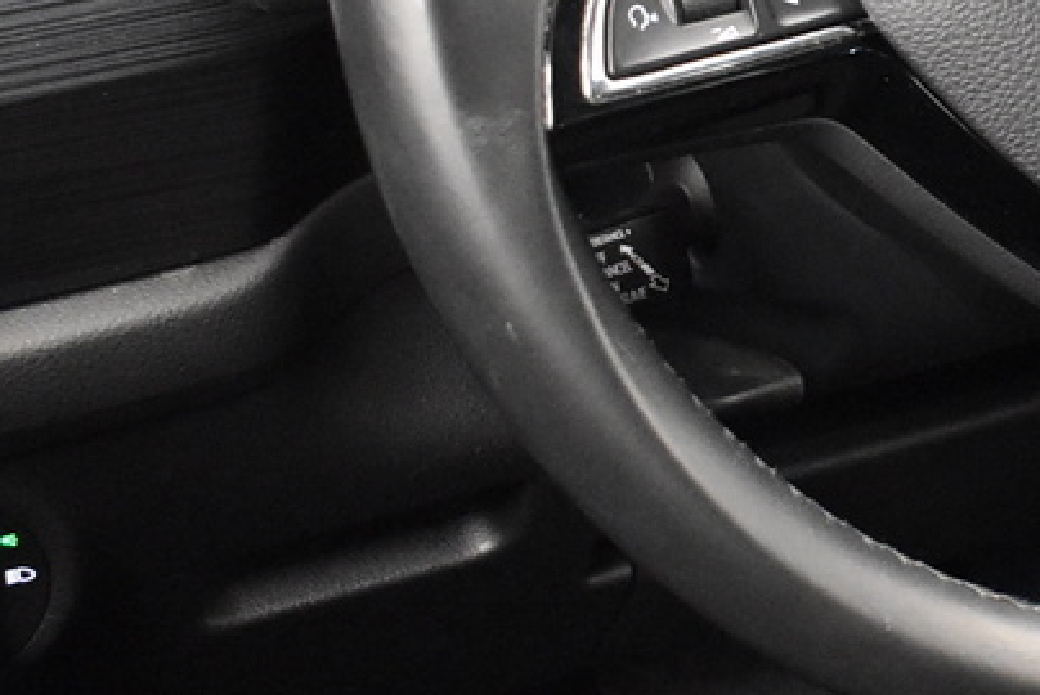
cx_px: 1478
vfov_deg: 10.9
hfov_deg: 15.2
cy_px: 291
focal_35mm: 126
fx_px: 3642
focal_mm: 21
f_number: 3.8
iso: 4000
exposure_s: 1/30
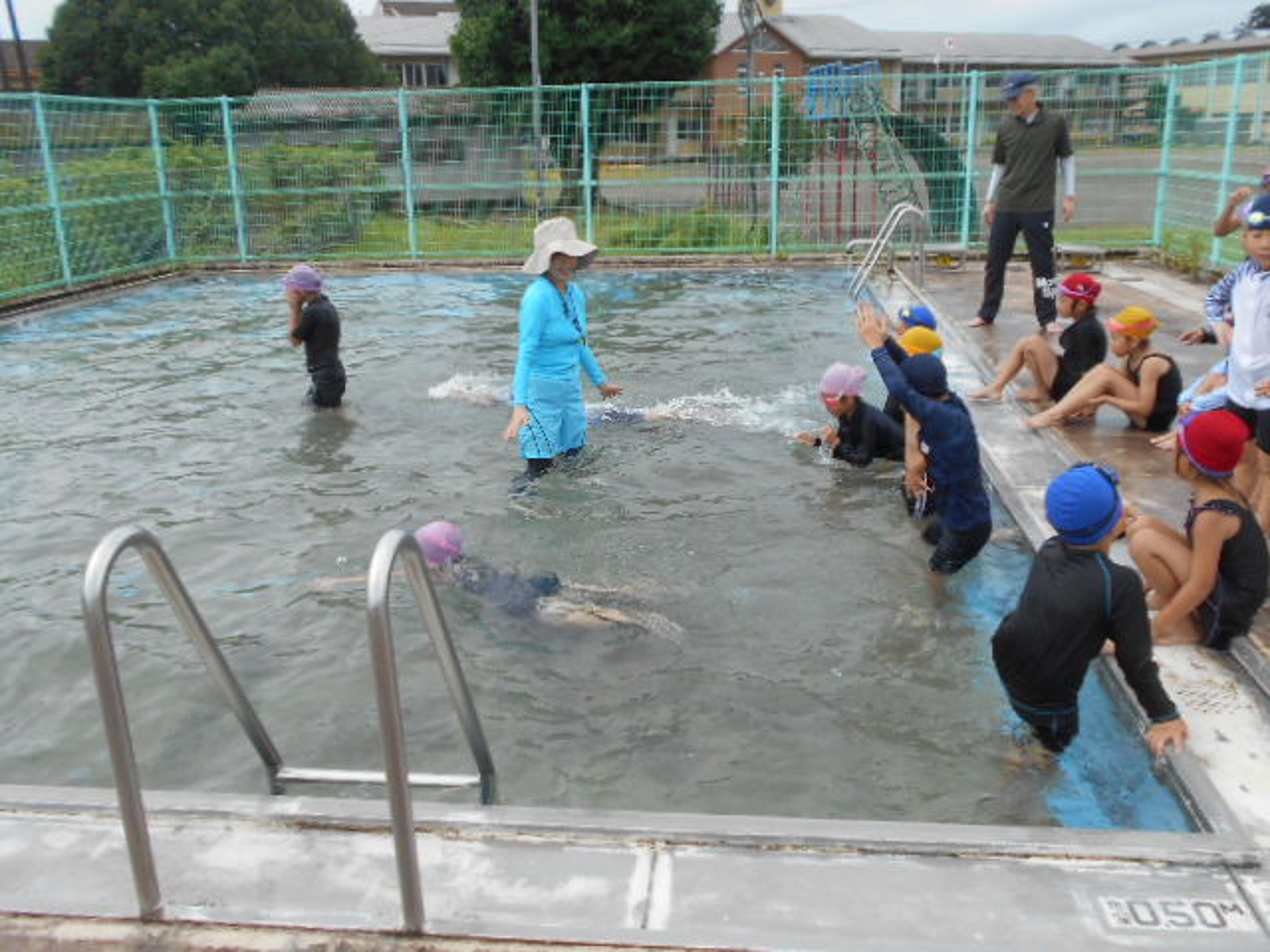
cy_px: 476
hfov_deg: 60.0
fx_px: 1101
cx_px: 635
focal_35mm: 30
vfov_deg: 46.8
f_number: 3.4
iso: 80
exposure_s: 1/640
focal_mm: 5.1
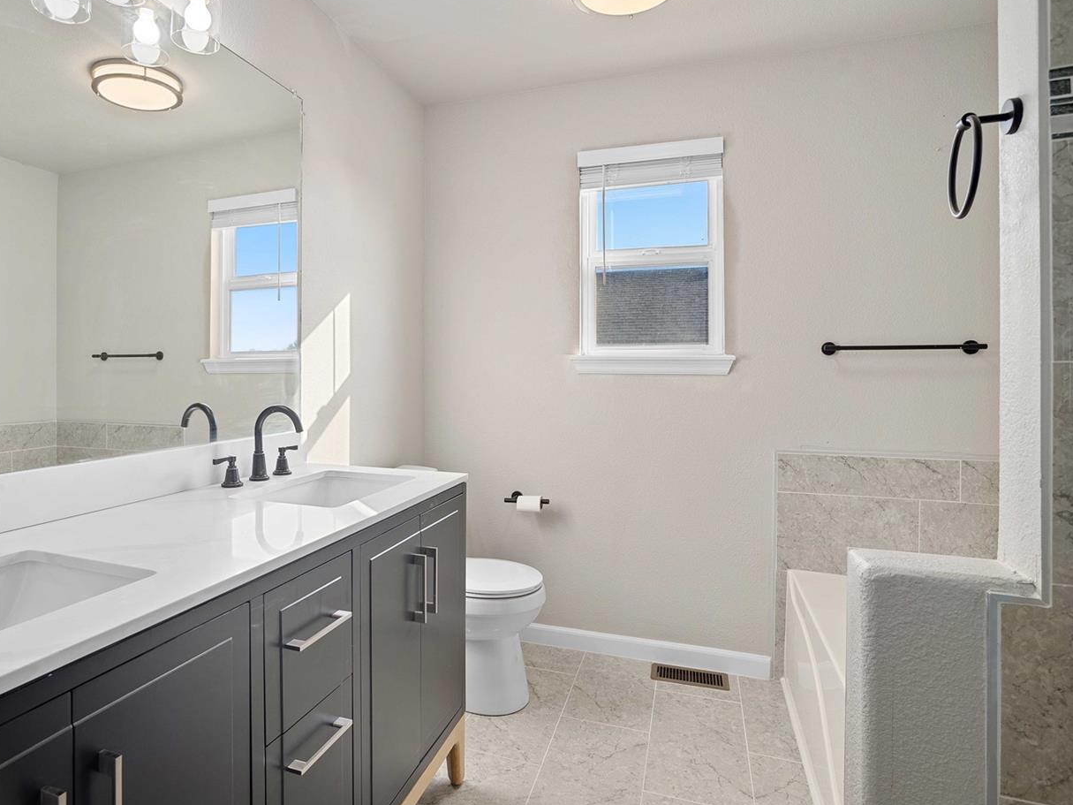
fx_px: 589
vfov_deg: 68.6
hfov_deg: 84.2
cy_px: 373
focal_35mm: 19
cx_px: 467
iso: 100
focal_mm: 15
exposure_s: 1/13
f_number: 9
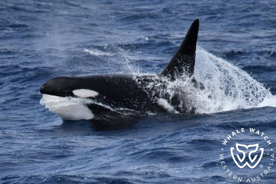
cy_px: 92
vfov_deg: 2.7
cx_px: 138
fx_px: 3832
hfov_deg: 4.1
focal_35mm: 500
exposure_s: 1/8000
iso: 1400
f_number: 6.3
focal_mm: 500
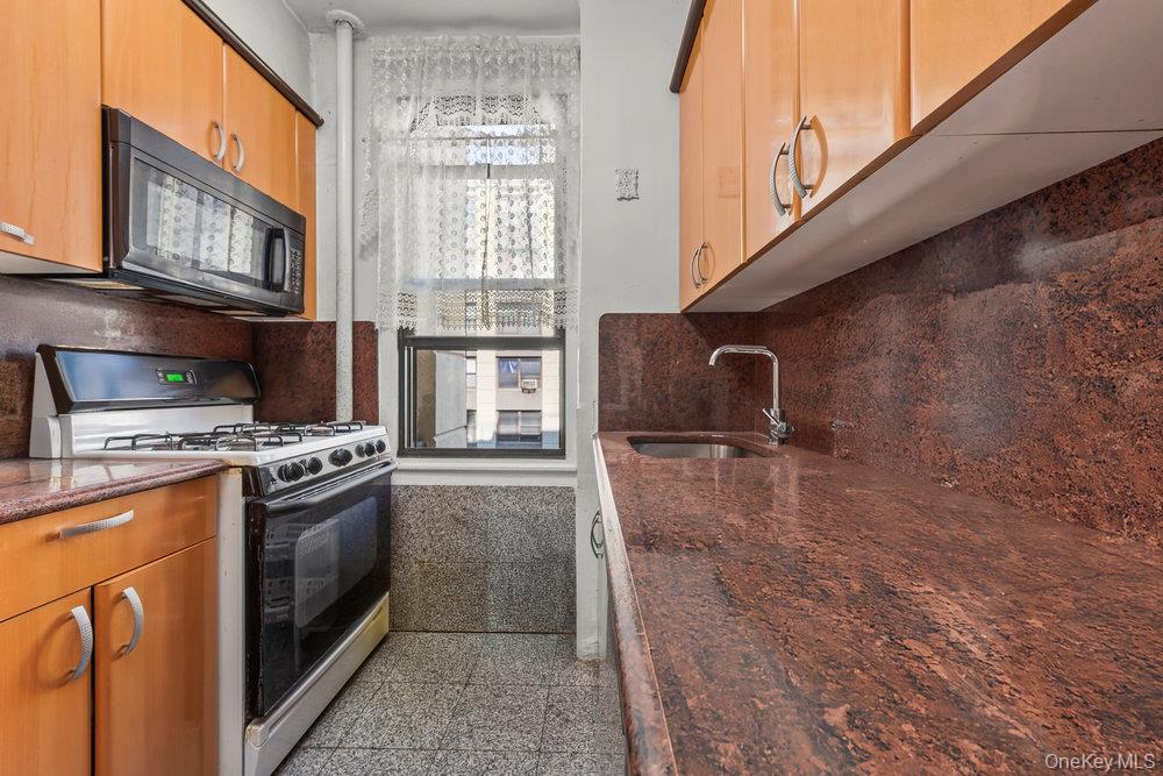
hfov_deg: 104.2
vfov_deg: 81.2
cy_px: 388
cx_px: 582
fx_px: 452
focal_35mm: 14
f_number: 8
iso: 800
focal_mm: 14
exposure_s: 1/6
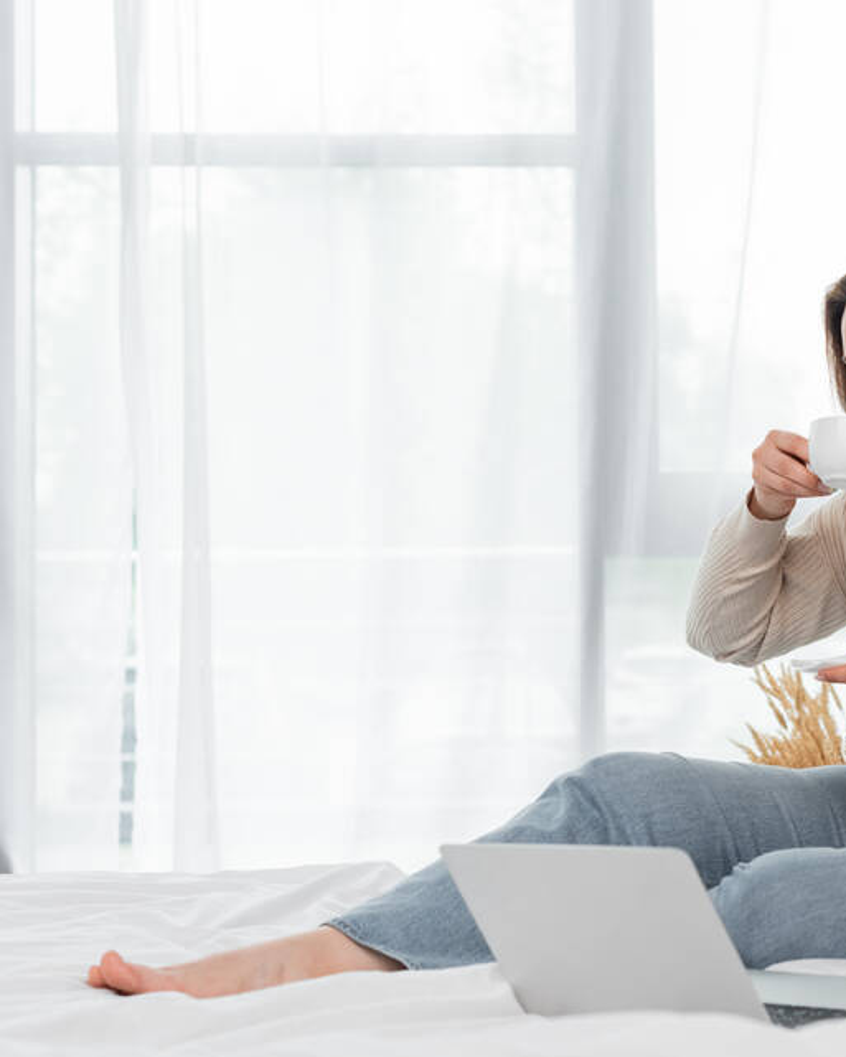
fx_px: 2347
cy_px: 524
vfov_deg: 25.4
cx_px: 633
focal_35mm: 75
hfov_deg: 20.3
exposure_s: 1/160
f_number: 3.5
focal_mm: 50
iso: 320
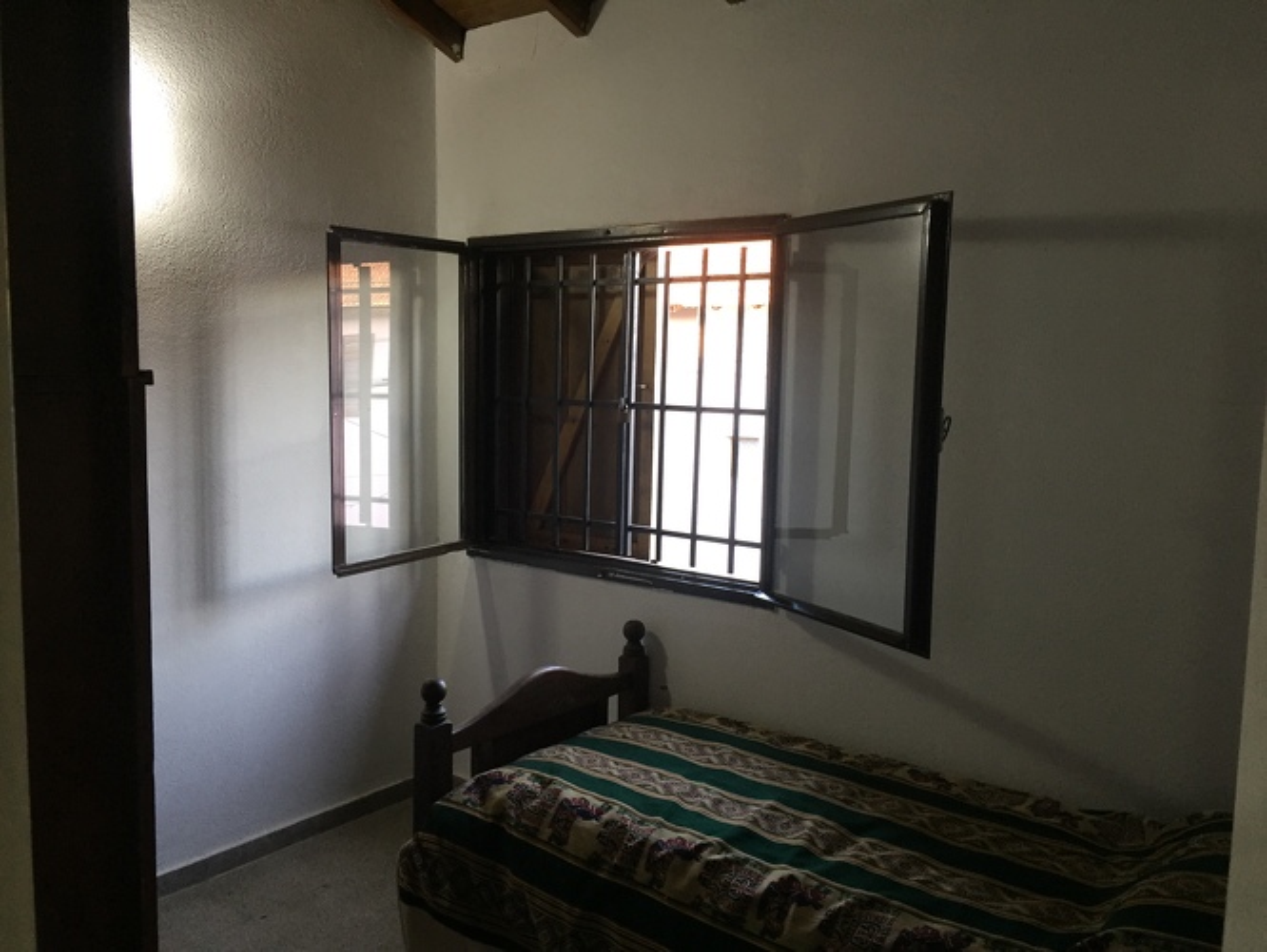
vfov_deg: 48.3
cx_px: 634
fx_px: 1062
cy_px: 476
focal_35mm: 29
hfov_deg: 61.6
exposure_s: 1/33
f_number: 2.2
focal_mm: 4.15
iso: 160
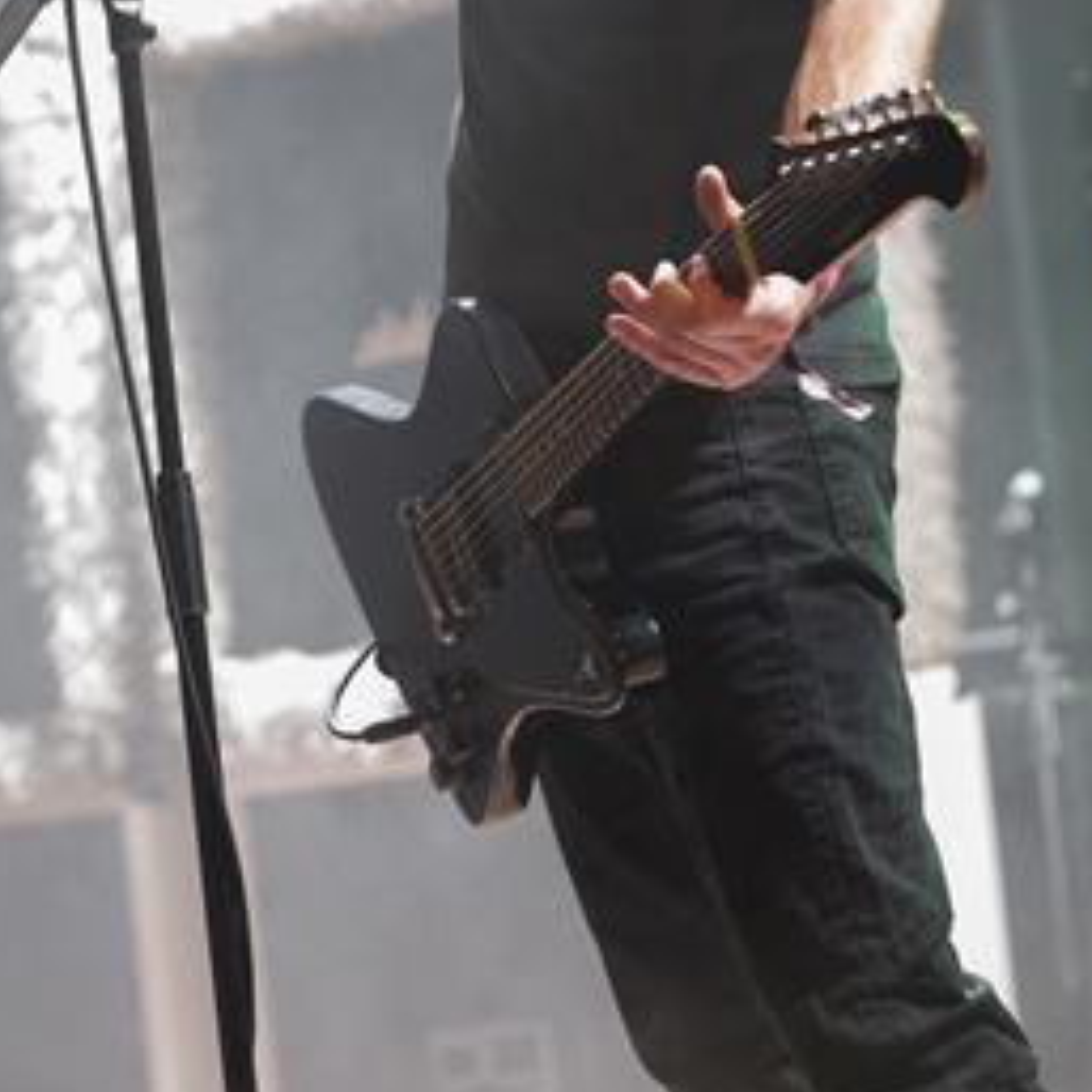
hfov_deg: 6.7
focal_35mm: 262
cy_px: 127
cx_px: 586
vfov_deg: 6.7
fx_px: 9351
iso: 2500
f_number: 2.8
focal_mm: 110
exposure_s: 1/1000
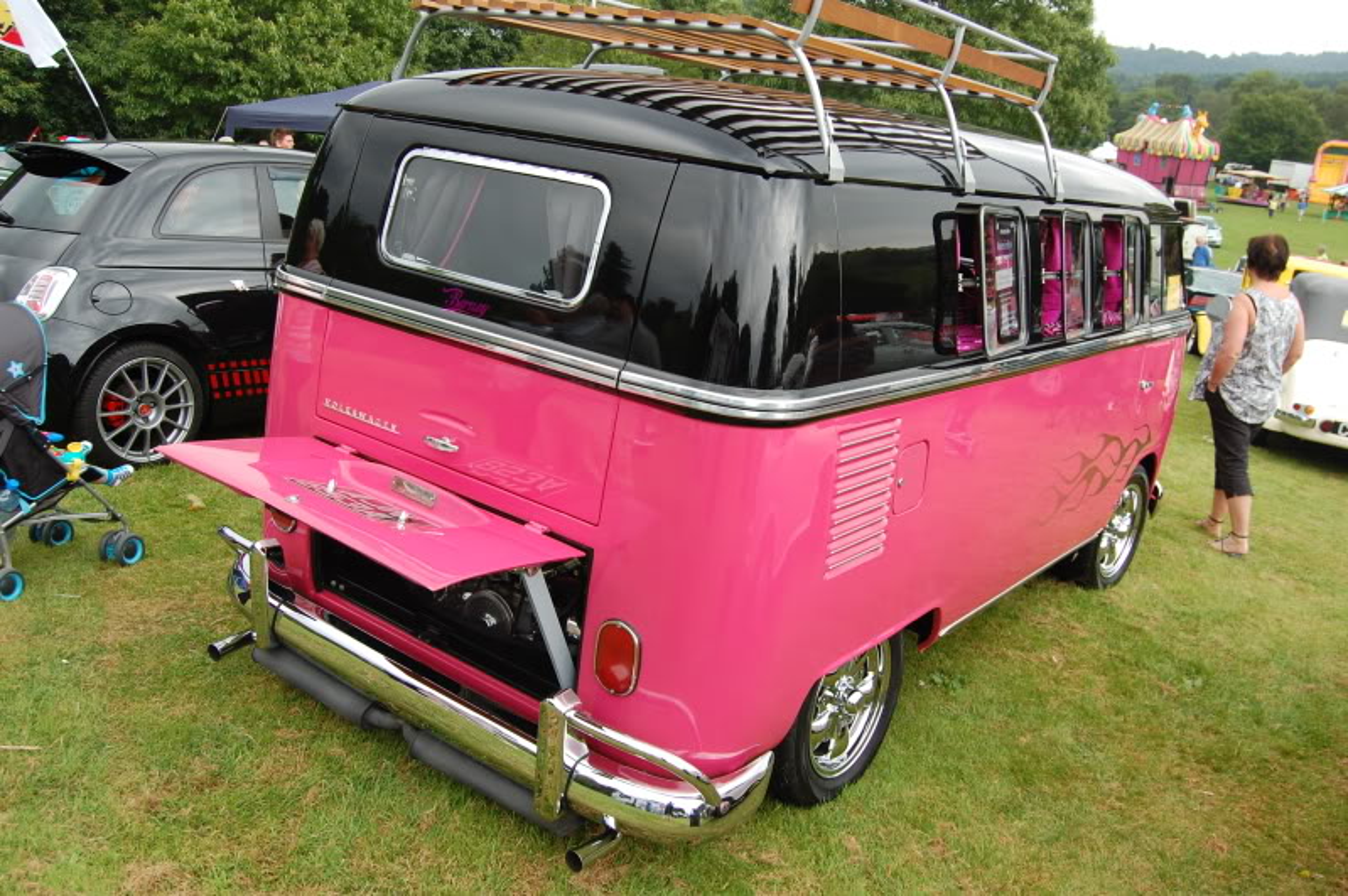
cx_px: 674
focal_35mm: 30
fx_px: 1122
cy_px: 448
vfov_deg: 43.5
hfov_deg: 62.0
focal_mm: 20
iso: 200
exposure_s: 1/160
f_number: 6.3
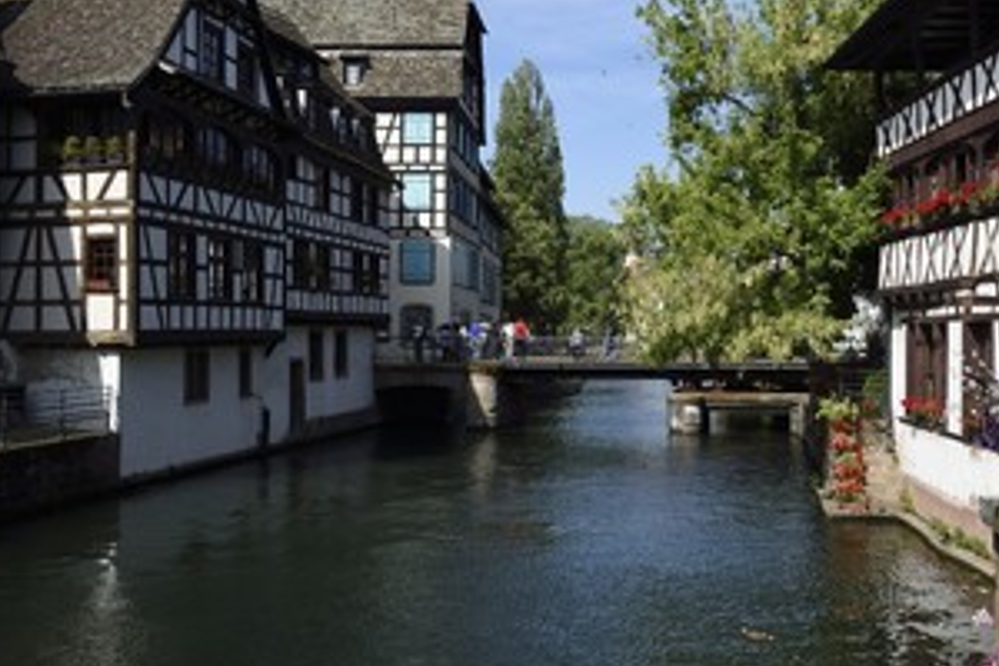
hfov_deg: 45.8
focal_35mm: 42
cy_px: 296
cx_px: 656
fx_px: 1165
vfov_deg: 31.9
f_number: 13
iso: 200
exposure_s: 1/250
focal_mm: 30
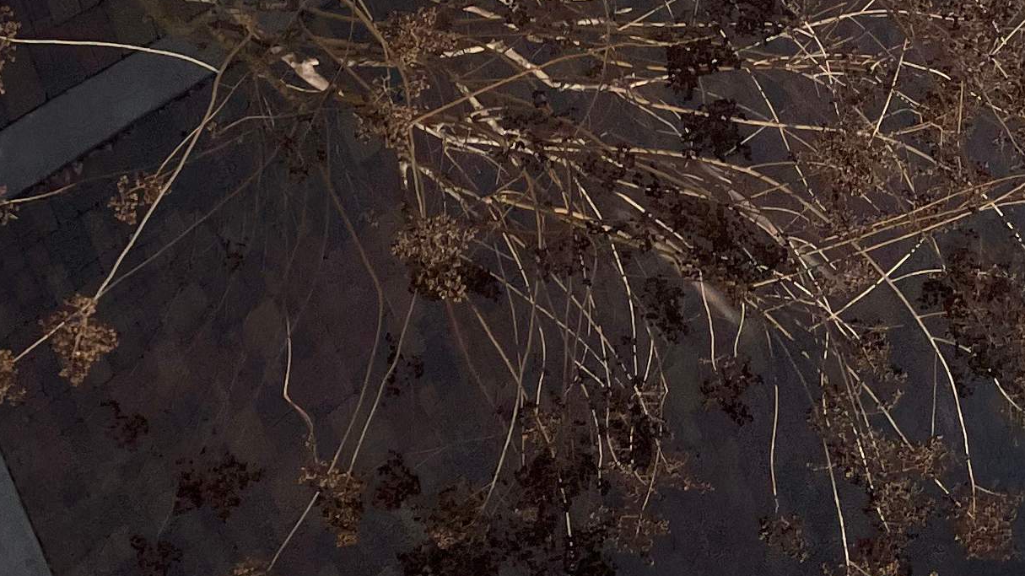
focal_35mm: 94
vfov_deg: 12.5
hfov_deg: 21.8
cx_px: -18
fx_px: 2554
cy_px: -134
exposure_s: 1/9804
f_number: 1.6
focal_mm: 4.2
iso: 32
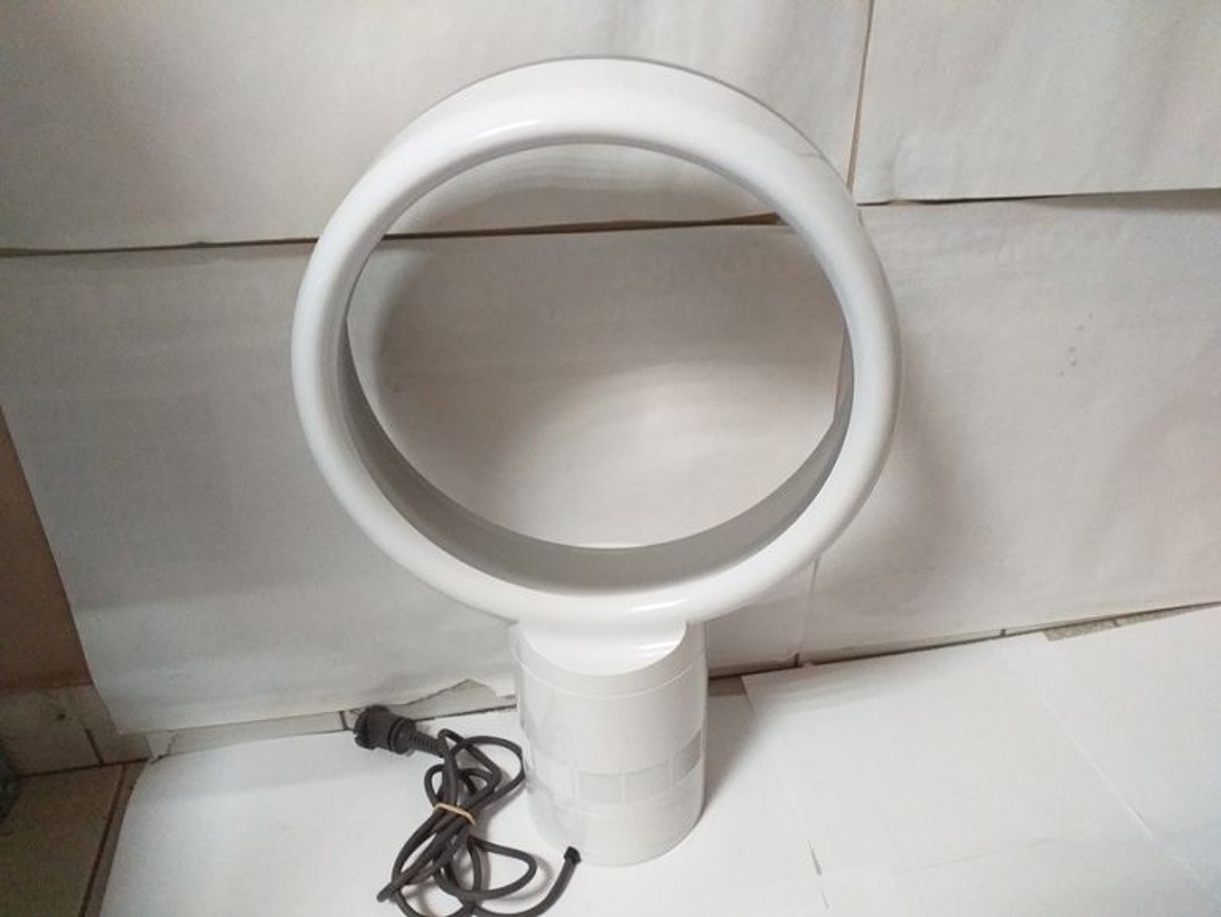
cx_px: 610
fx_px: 953
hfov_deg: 65.3
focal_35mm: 27
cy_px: 458
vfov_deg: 51.4
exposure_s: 1/25
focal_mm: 3.6
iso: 320
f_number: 1.9
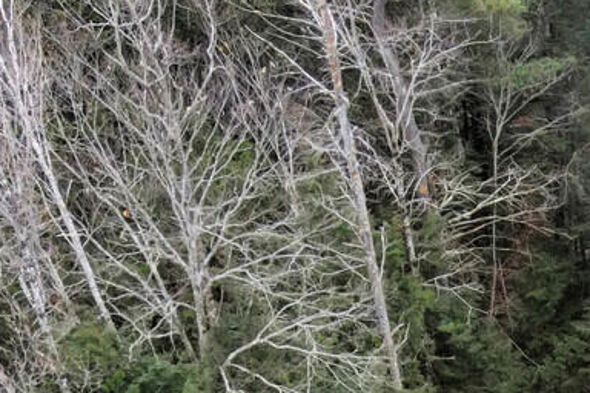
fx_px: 1704
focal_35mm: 104
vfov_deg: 11.4
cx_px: 668
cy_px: 864
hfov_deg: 18.8
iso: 200
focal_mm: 4.5
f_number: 2.8
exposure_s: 1/80
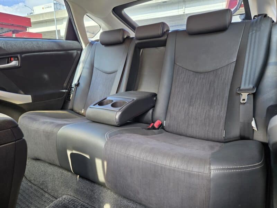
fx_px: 184
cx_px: 138
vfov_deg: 58.9
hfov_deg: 73.9
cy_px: 104
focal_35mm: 23
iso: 160
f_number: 1.8
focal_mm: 5.4
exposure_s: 1/100
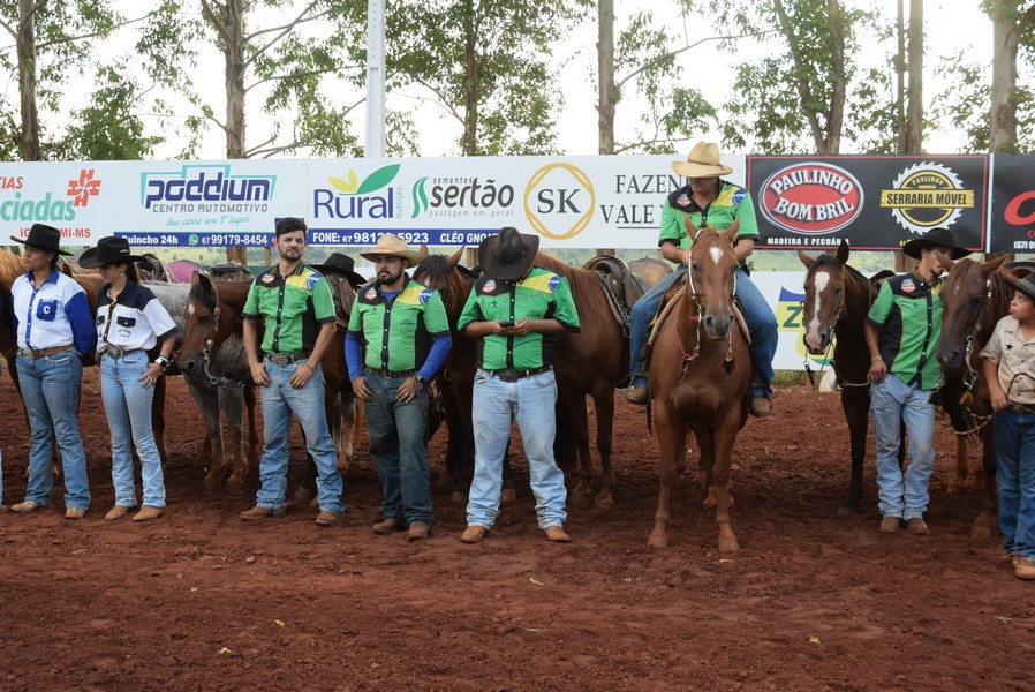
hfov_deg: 42.3
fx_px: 1338
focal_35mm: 46
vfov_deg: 29.0
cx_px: 518
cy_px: 346
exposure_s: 1/320
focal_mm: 31
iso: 800
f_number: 9
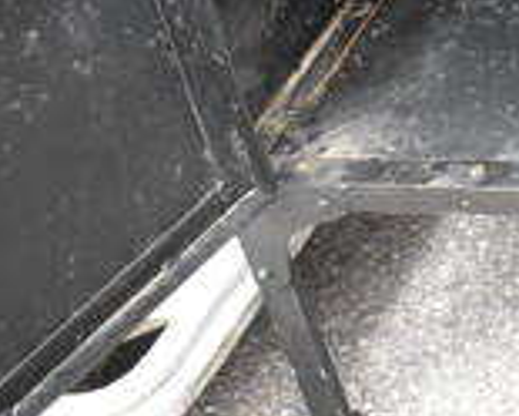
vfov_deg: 13.2
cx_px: 961
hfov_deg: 14.9
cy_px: -181
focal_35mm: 111
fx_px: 1705
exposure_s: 1/125
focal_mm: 20
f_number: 3.8
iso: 2000
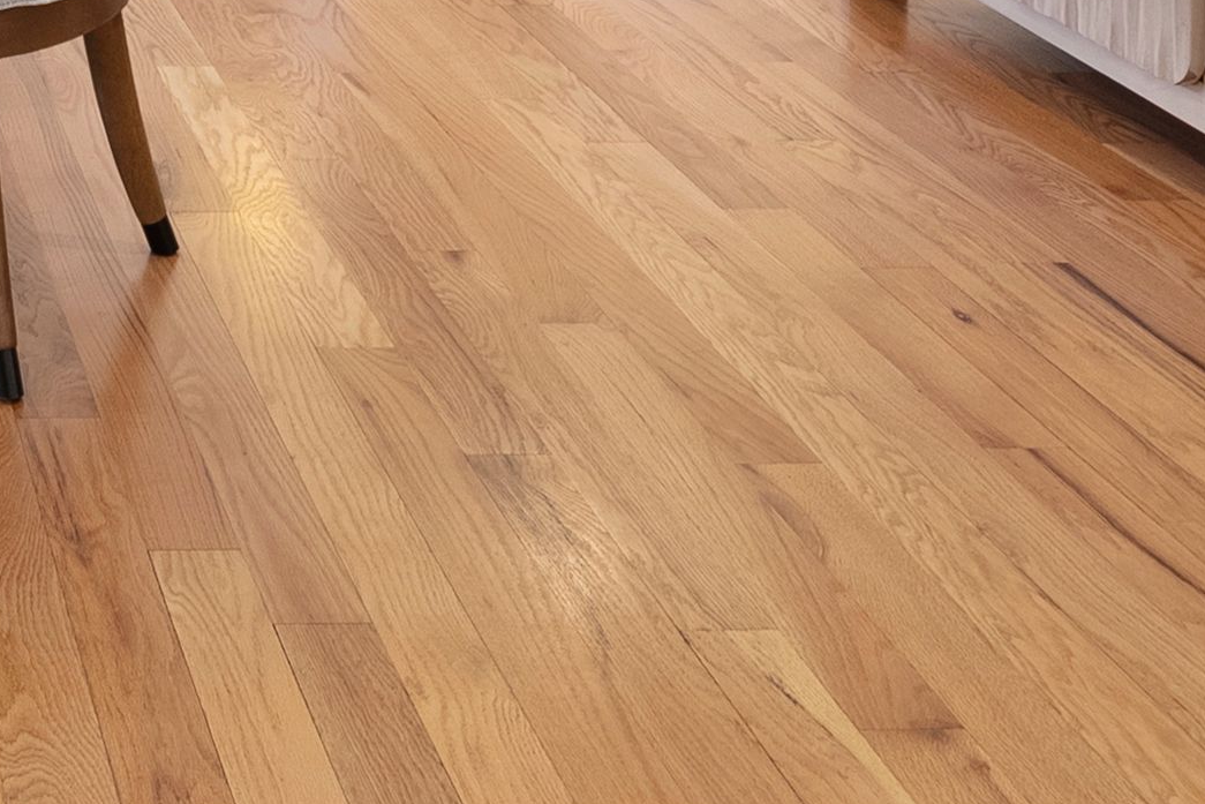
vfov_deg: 16.3
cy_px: -689
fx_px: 2310
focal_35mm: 69
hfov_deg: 26.0
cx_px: -257
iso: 640
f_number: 8
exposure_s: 1/5
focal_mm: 17
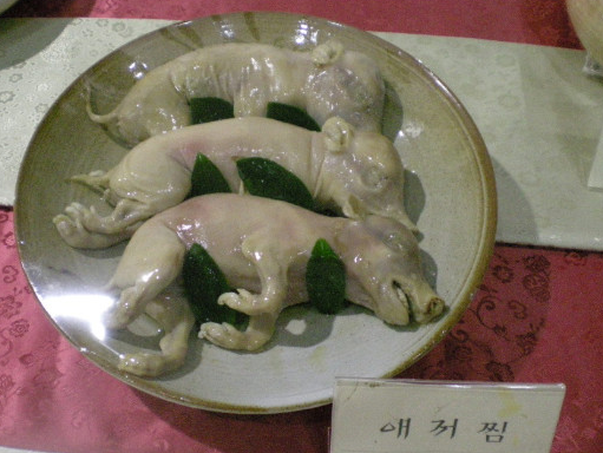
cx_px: 299
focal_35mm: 43
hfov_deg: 43.8
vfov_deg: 33.6
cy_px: 238
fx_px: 750
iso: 624
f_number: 3.1
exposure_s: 1/125
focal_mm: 6.3
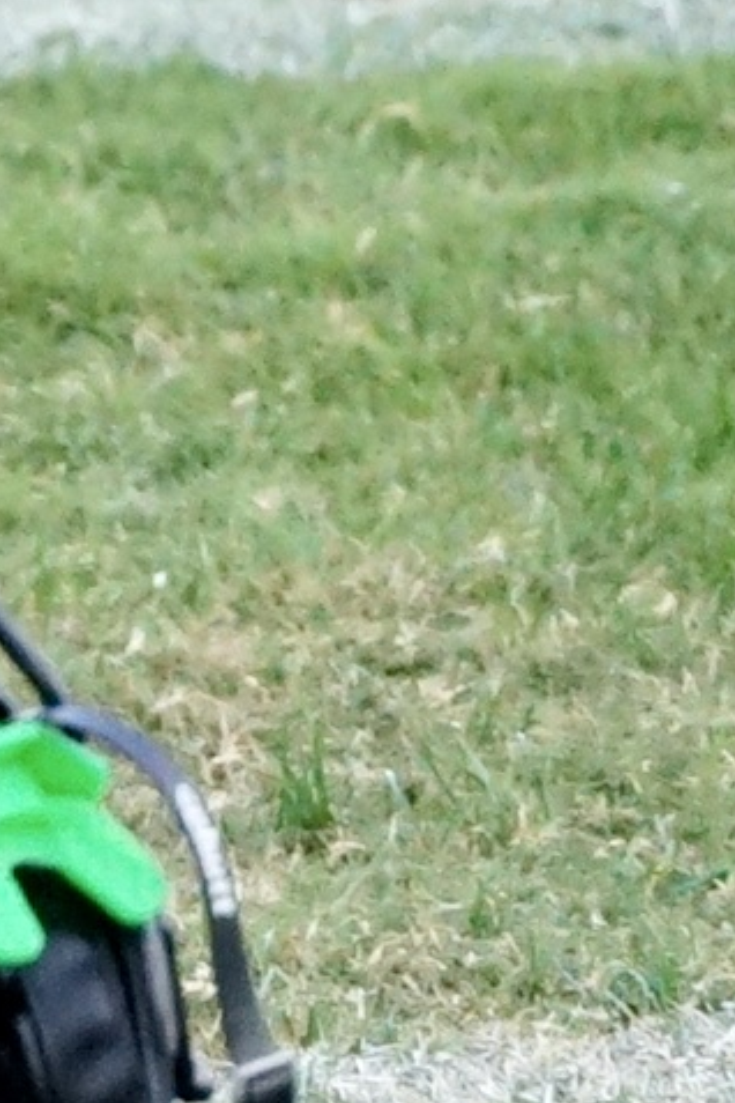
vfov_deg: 1.6
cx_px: -911
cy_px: -1067
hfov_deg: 1.1
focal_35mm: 1298
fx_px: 39748
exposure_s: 1/800
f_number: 6.3
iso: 4000
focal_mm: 259
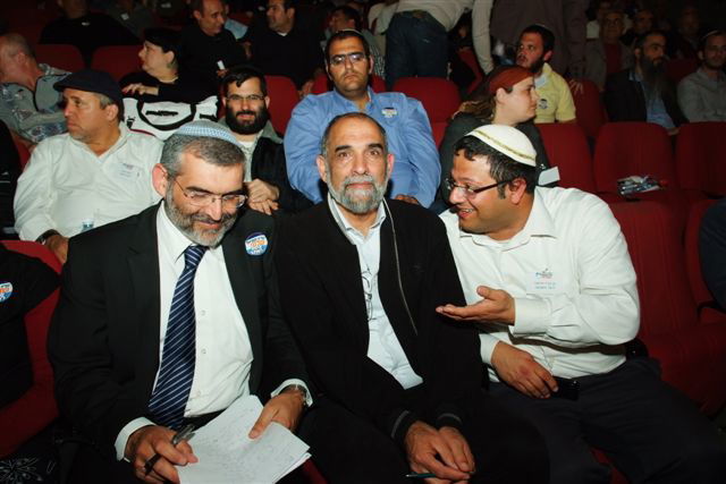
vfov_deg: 49.6
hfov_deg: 69.4
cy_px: 242
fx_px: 524
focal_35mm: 26
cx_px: 363
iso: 500
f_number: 5.6
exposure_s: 1/80
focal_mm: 17
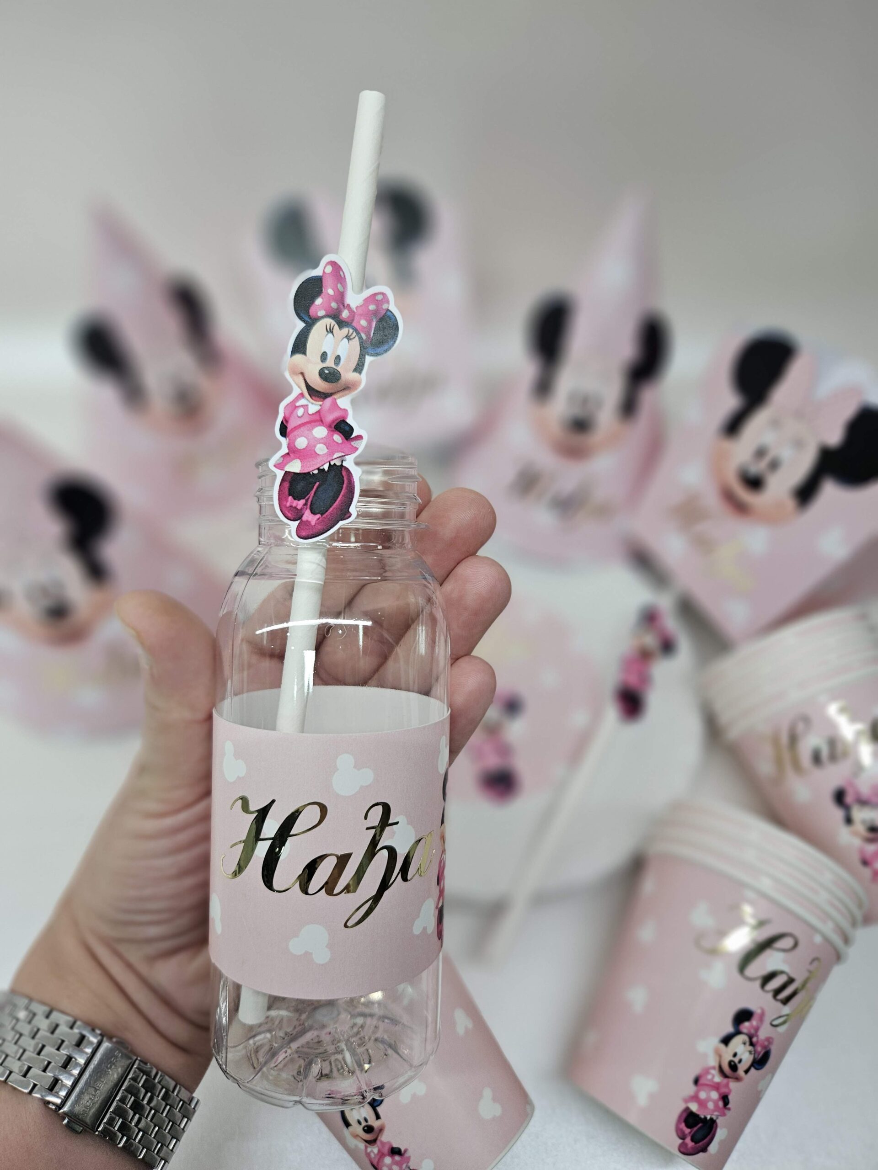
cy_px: 585
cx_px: 439
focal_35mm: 23
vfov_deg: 73.9
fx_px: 778
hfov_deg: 58.9
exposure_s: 1/100
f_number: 1.8
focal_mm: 5.4
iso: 100
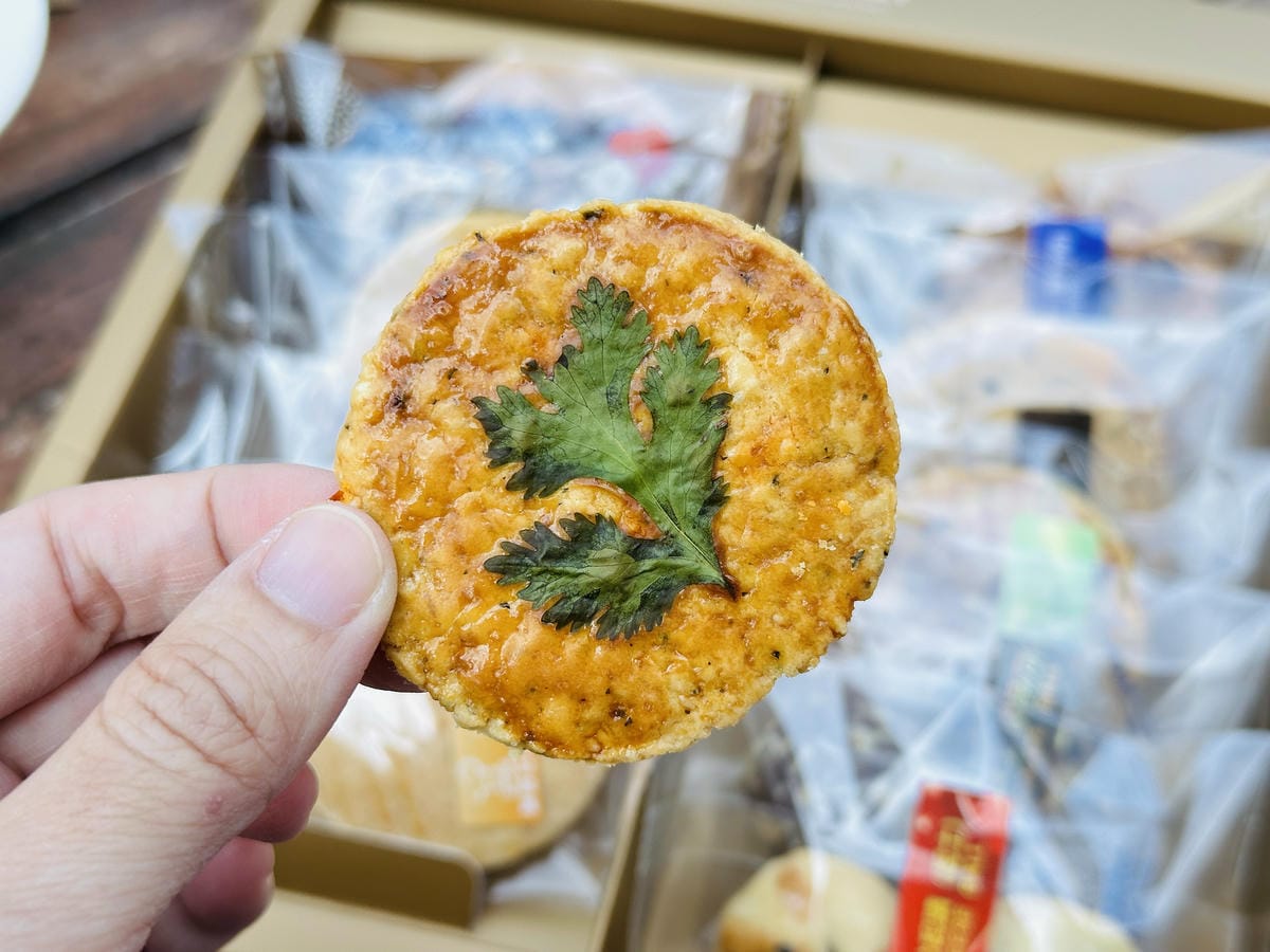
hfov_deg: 39.7
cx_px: 635
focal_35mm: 48
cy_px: 476
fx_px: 1761
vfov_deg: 30.3
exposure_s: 1/756
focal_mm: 6.86
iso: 64
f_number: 1.78
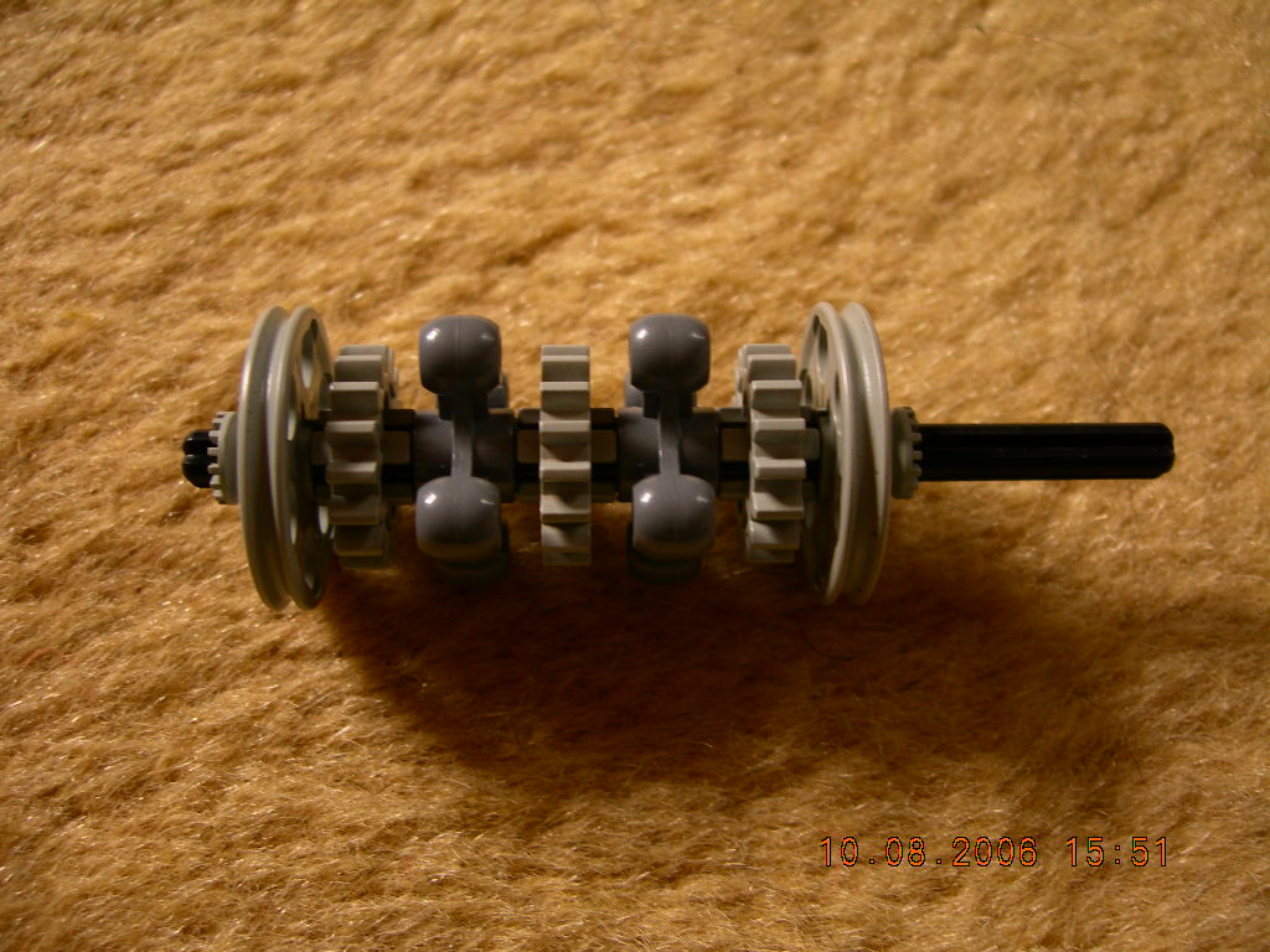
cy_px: 476
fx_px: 1394
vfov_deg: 37.7
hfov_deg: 49.0
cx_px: 635
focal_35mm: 38
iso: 50
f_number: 2.8
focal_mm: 7.8
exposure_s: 1/33.5
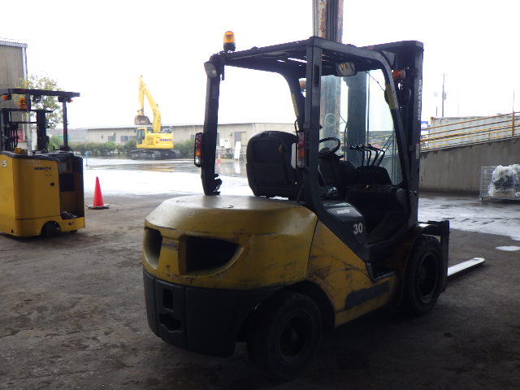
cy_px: 195
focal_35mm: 34
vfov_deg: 41.8
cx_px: 260
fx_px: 511
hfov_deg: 54.0
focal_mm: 6.1
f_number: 3.8
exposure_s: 1/160
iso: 125
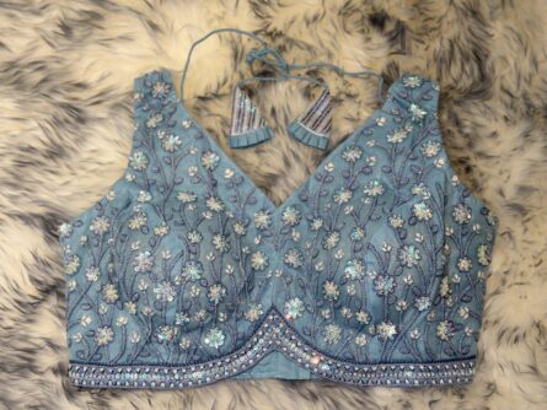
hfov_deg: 39.6
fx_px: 759
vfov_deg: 30.3
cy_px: 205
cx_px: 274
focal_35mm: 48
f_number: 1.78
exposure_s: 1/120
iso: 160
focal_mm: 6.86
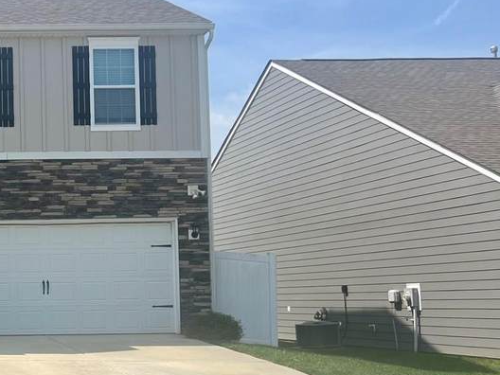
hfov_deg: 27.2
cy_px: 253
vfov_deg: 23.2
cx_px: -98
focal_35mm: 63
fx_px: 910
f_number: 1.5
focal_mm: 5.7
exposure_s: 1/5319
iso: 50
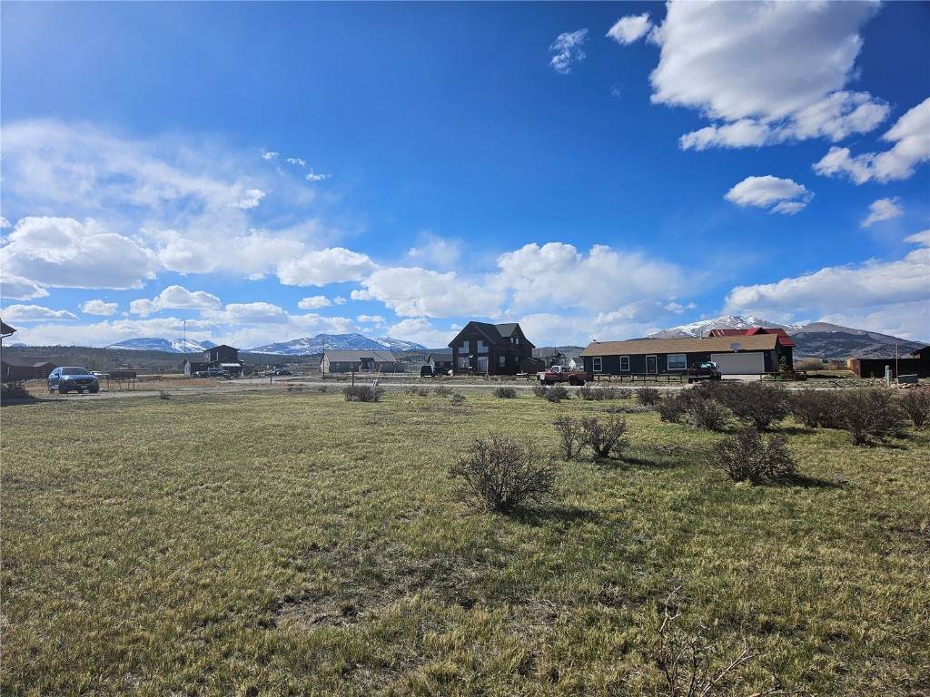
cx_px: 465
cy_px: 348
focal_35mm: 23
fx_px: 618
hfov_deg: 73.9
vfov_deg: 58.9
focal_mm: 5.4
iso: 25
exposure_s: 1/3727
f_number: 1.8
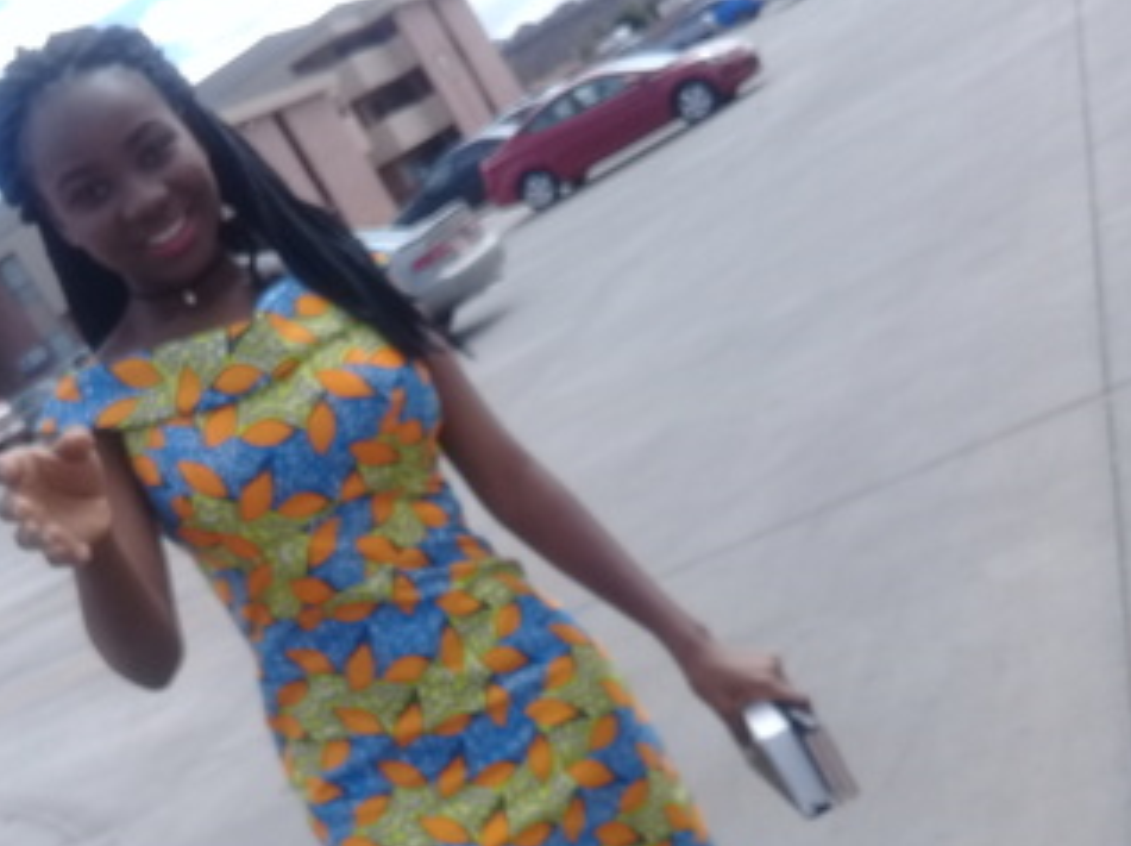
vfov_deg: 30.5
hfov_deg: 40.4
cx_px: 492
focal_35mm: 47
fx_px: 1534
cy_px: 600
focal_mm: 3.3
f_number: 2.2
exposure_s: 1/696
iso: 50
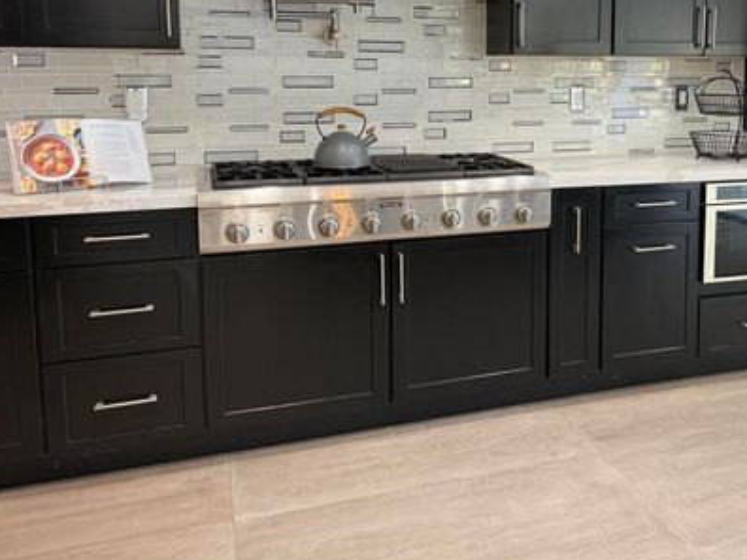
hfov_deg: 50.1
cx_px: 521
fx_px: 777
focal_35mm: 36
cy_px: 161
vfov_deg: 38.9
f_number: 1.78
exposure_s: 1/60
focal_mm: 6.76
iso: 160
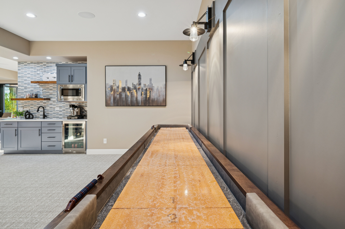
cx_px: 172
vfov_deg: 60.6
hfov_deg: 82.6
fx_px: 196
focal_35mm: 20
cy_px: 114
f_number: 9
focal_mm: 20.5
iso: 400
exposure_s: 1/13
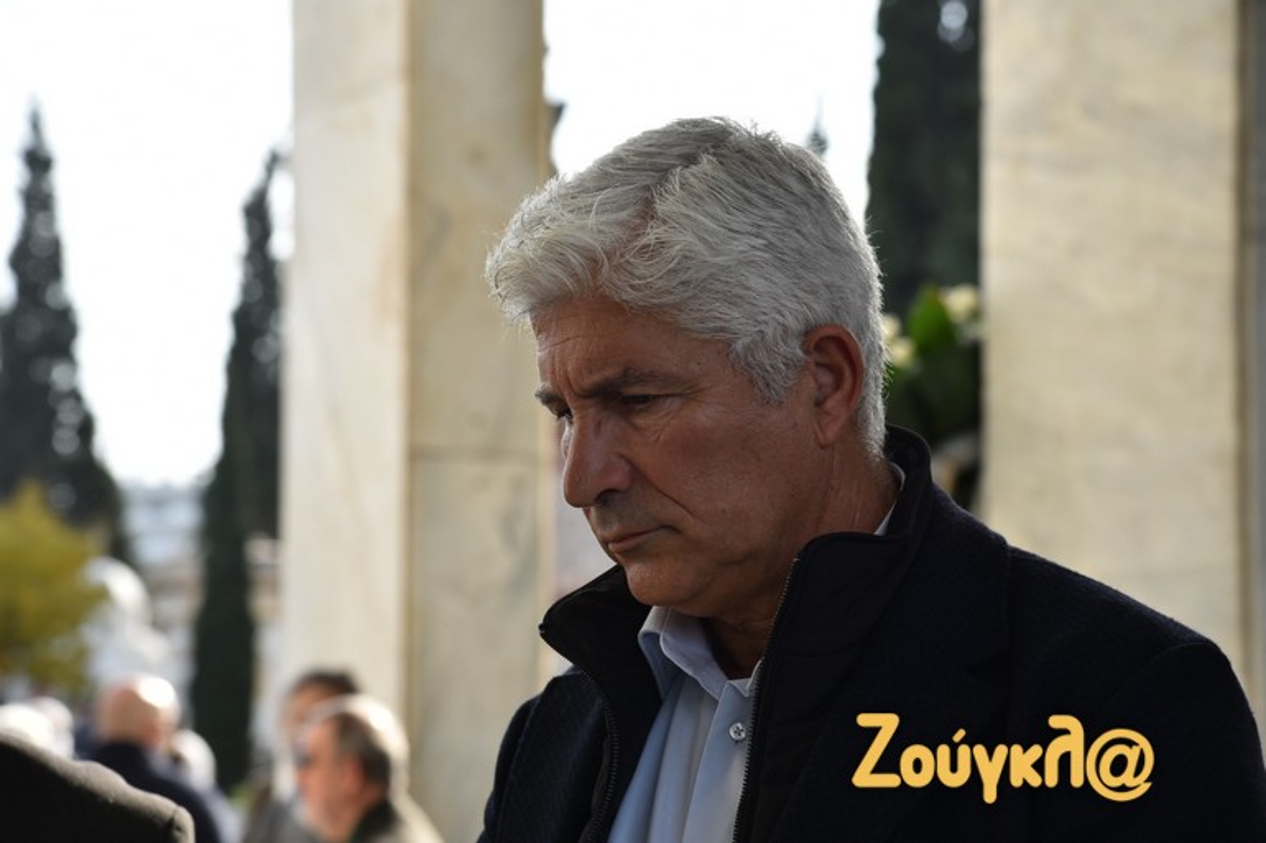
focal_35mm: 120
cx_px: 633
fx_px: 4219
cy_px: 422
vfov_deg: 11.4
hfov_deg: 17.1
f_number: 6.3
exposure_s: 1/320
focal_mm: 120
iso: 320
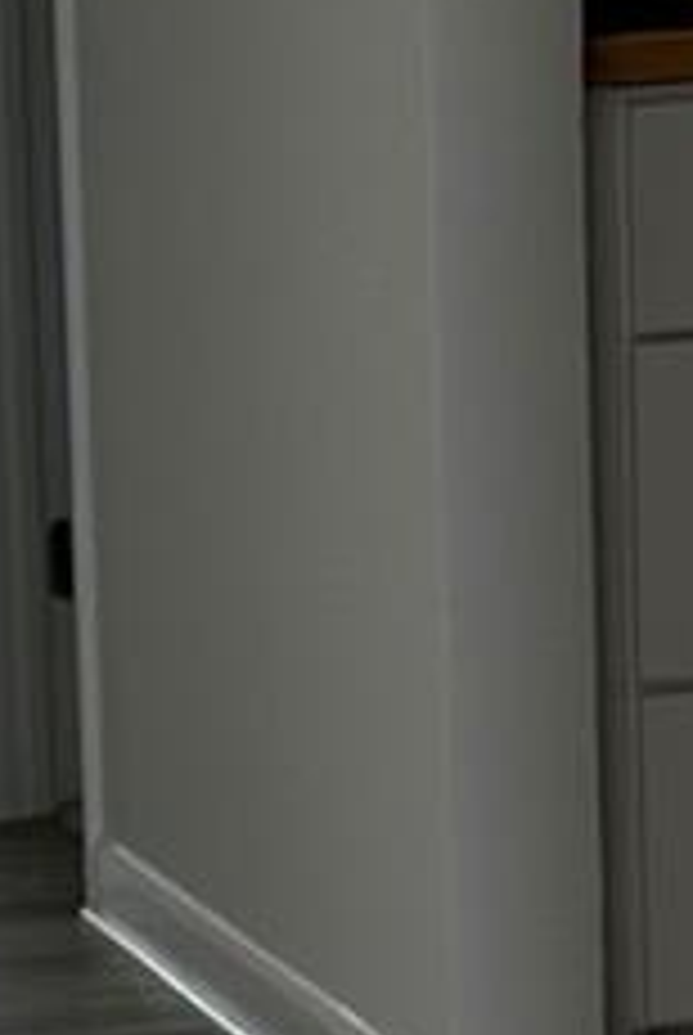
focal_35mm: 260
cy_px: 1485
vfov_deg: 7.8
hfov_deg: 5.2
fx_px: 7484
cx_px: -464
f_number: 1.78
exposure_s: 1/114
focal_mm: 6.76
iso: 100
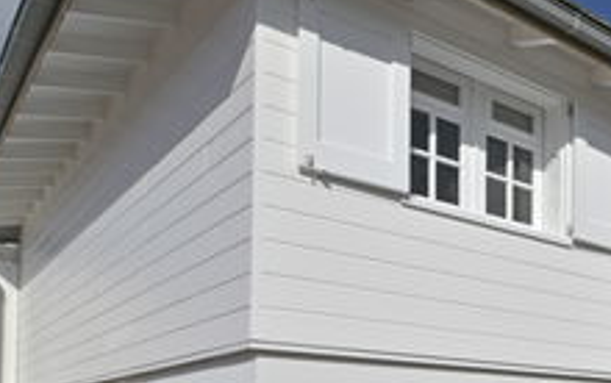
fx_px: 583
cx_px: 675
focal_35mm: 35
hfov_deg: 42.9
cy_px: 397
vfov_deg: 32.9
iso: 125
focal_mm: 14
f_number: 16
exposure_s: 1/320
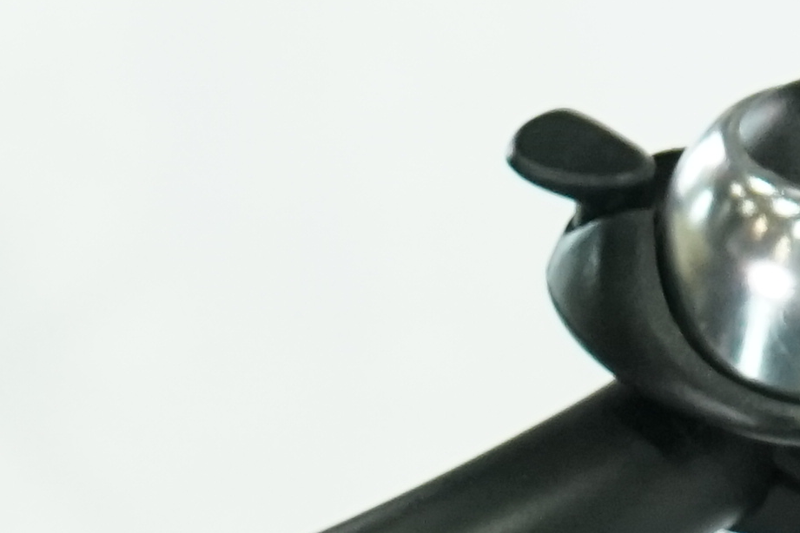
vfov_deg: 5.2
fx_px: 5644
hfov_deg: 7.8
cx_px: -814
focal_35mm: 254
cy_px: 1377
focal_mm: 39
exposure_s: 1/200
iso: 2500
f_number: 5.6
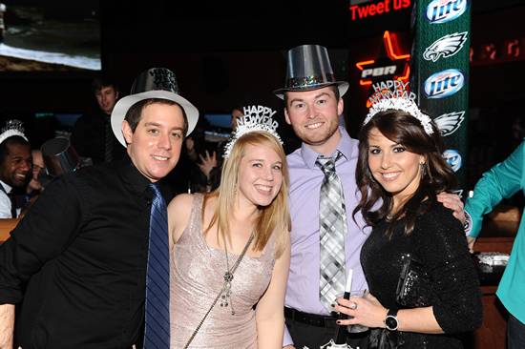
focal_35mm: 42
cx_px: 262
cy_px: 174
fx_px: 612
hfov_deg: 46.4
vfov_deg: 31.9
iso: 1100
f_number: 4.8
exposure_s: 1/250
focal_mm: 42
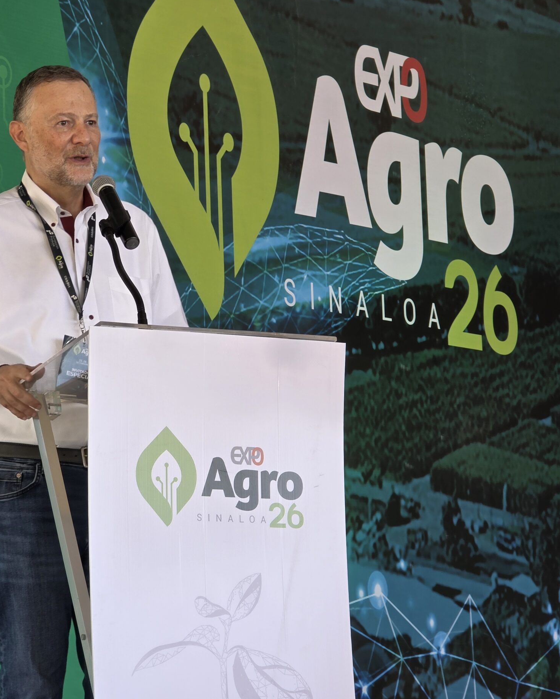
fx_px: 3231
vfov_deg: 12.4
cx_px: 174
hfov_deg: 9.9
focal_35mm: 156
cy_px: 335
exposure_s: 1/60
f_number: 3.4
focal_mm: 18.6
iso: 32
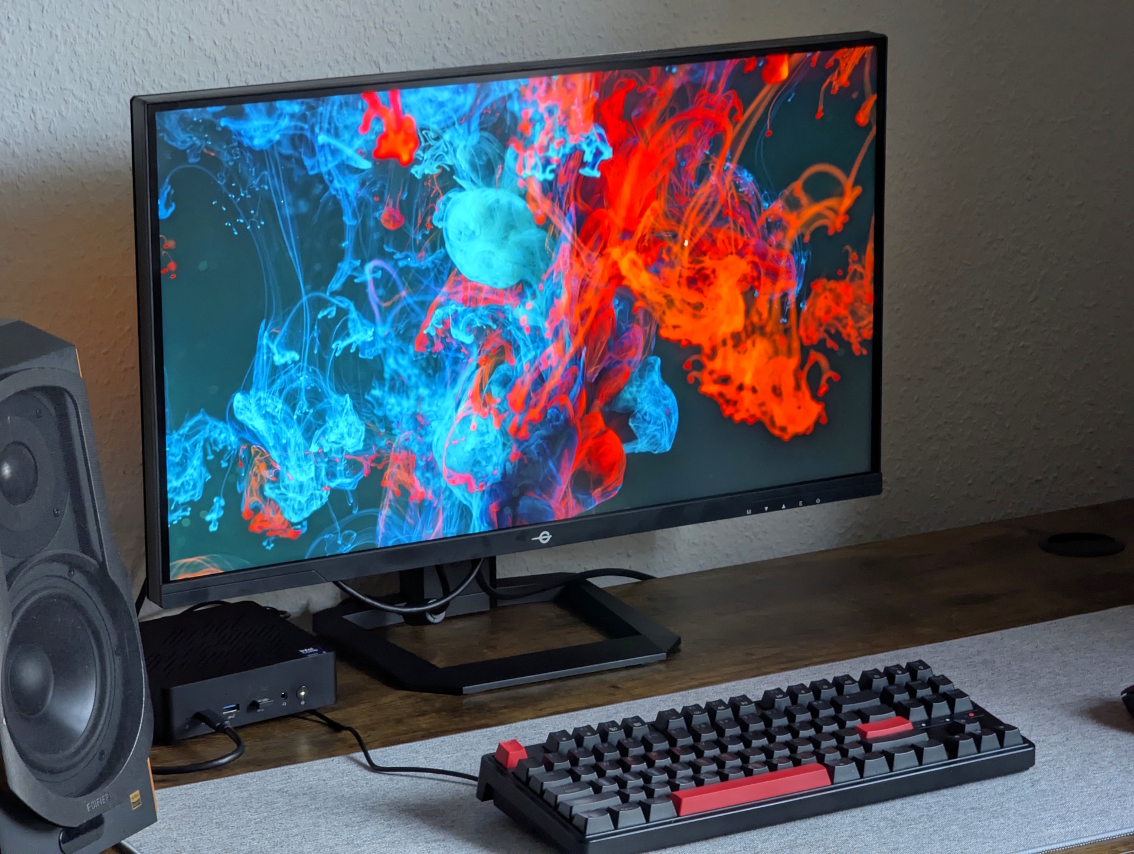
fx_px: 3839
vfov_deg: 12.7
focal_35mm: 117
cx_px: 567
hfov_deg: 16.8
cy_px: 427
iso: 389
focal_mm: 19
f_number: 3.5
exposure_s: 1/23.8
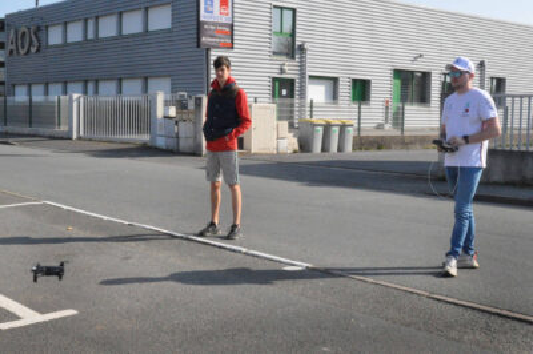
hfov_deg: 53.2
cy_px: 177
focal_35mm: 36
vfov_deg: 36.8
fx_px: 533
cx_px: 266
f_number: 25
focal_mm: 24
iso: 3200
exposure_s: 1/640
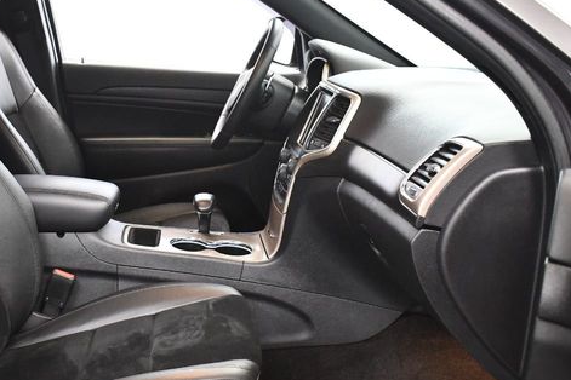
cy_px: 232
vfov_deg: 27.5
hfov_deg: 39.9
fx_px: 777
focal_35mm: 49
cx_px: 194
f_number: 3.5
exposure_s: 1/100
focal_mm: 18
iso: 3200
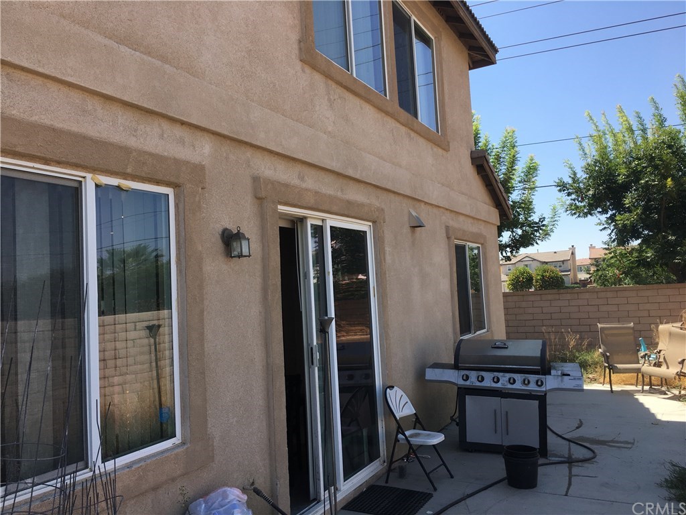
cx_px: 343
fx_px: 575
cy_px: 258
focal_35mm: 29
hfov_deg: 61.7
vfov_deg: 48.2
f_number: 2.2
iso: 25
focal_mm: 4.15
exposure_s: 1/836
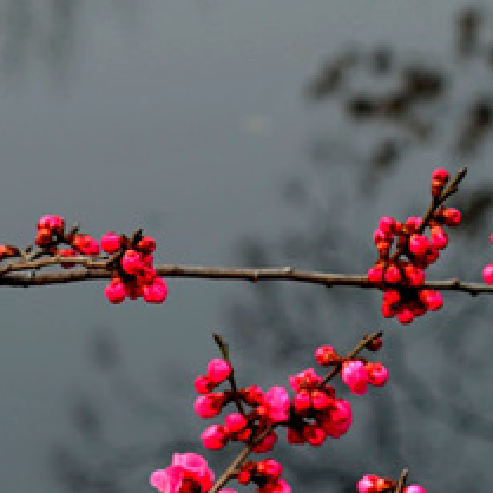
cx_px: -93
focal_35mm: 293
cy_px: 778
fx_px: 4721
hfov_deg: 5.9
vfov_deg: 5.9
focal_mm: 60
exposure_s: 1/60
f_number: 7.1
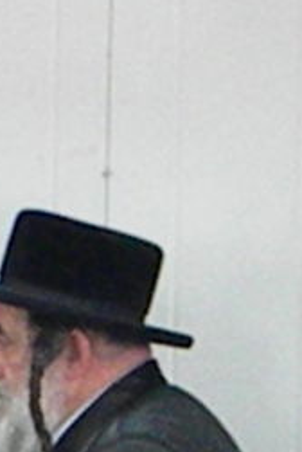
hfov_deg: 2.9
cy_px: 562
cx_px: -235
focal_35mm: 481
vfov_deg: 4.3
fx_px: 6035
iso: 1288
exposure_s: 1/62.7
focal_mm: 15.1
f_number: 4.5
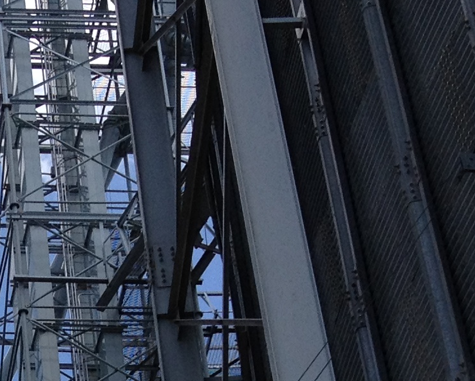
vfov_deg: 9.6
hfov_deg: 12.1
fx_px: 2124
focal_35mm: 151
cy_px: 734
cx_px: -260
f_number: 2.4
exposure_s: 1/1314
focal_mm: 4.28
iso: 64
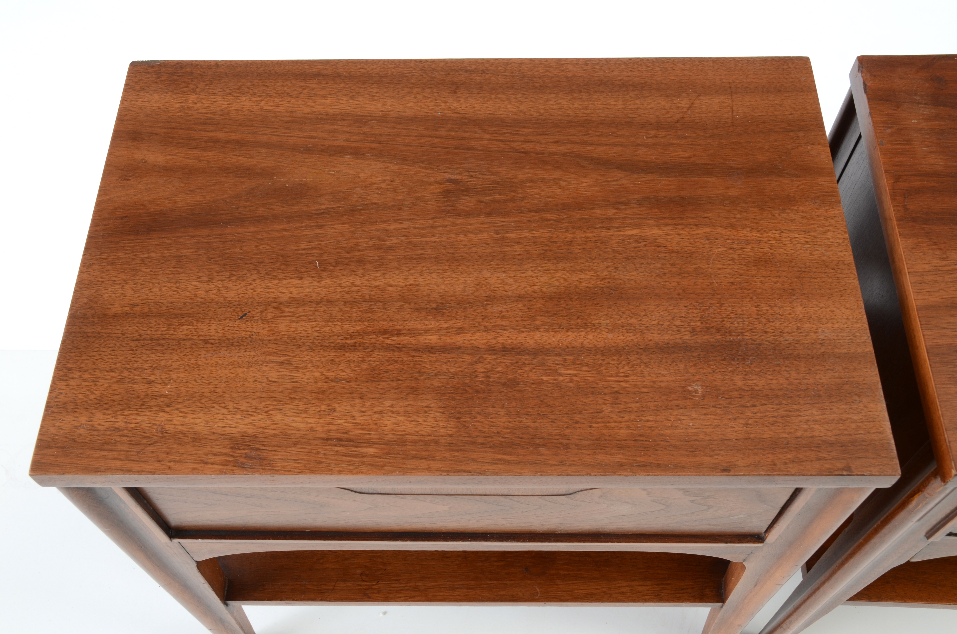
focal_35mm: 38
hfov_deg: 51.4
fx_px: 995
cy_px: 317
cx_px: 478
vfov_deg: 35.3
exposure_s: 1/125
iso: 200
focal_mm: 25
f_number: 9
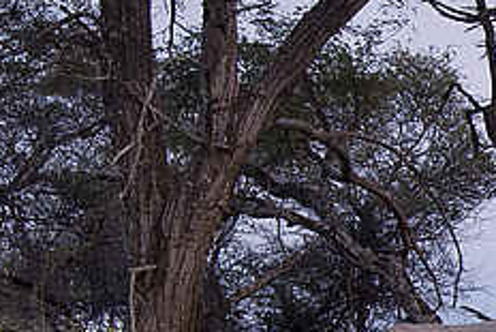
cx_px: 1251
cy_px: 606
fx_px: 2757
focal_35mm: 200
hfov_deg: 9.1
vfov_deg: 6.7
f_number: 8
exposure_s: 2
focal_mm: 29
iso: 200
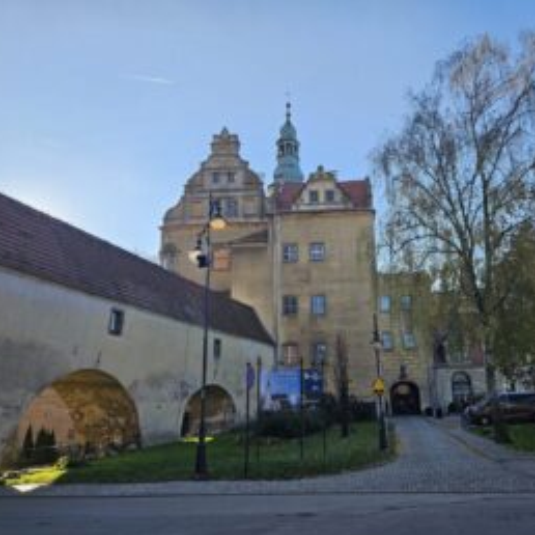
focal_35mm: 28
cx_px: 354
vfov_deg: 57.3
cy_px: 274
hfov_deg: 56.2
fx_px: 490
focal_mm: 5.4
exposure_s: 1/939
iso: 25
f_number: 1.8
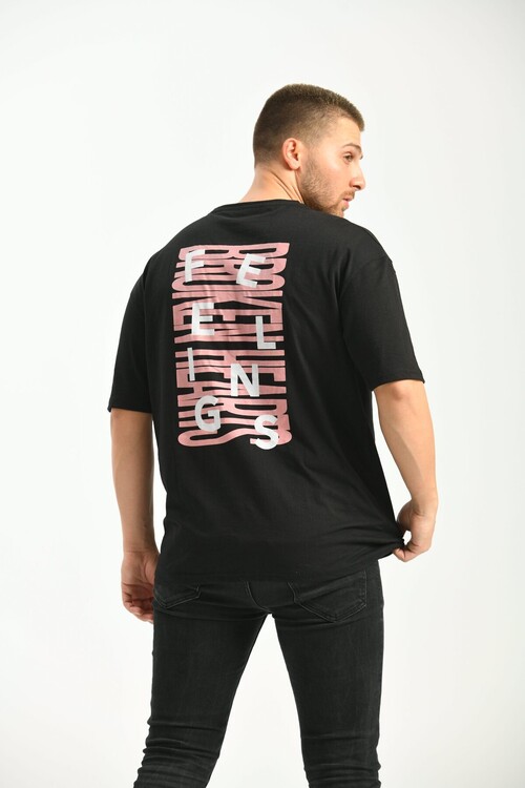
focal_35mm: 130
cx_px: 262
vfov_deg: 15.8
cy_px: 394
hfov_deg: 10.5
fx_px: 2844
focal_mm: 130
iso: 100
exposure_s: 1/160
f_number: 5.6
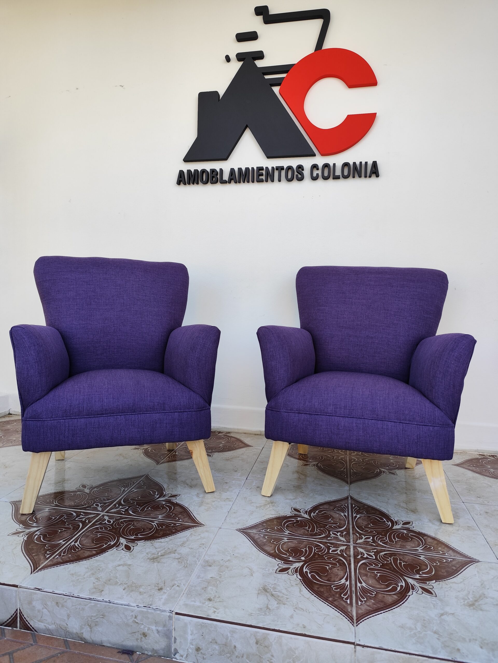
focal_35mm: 23
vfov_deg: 73.9
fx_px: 441
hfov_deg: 58.9
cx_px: 249
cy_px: 332
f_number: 1.65
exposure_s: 1/105
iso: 50
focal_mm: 6.19
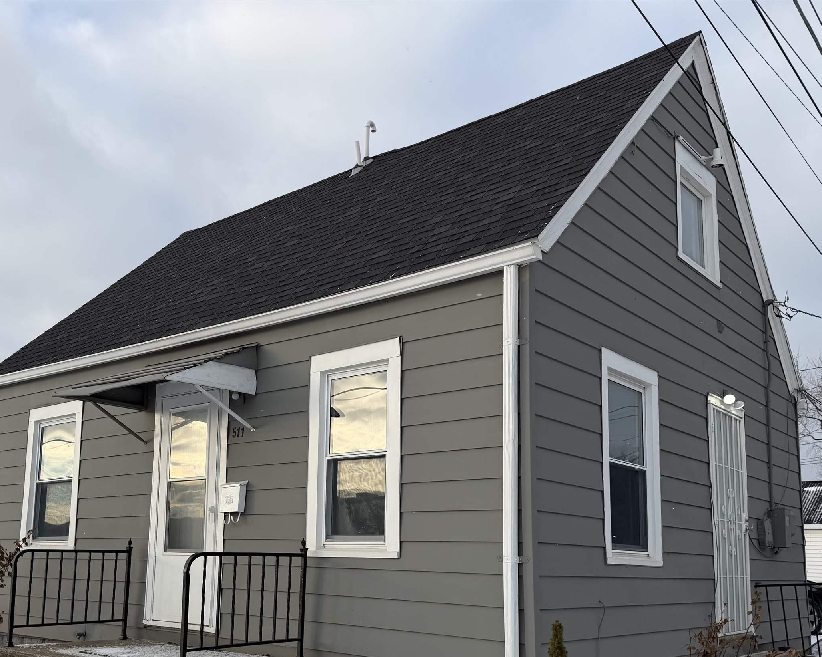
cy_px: 460
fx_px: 852
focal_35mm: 35
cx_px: 311
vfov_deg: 41.4
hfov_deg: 51.0
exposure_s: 1/1949
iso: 80
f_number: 1.78
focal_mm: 6.76
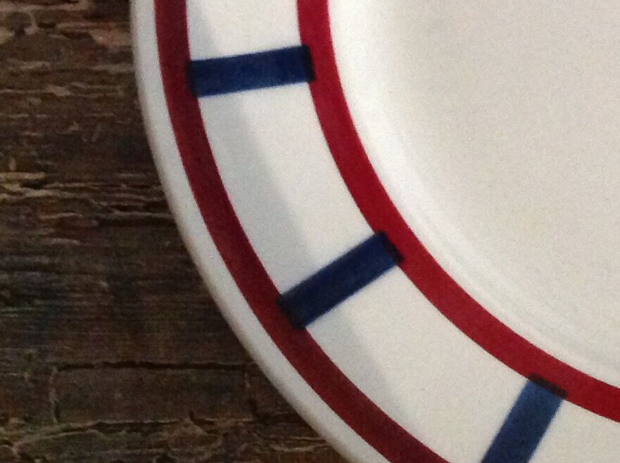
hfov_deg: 18.4
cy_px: -44
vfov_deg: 14.0
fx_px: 1842
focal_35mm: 103
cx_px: 670
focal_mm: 4.28
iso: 500
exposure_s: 1/15
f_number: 2.4
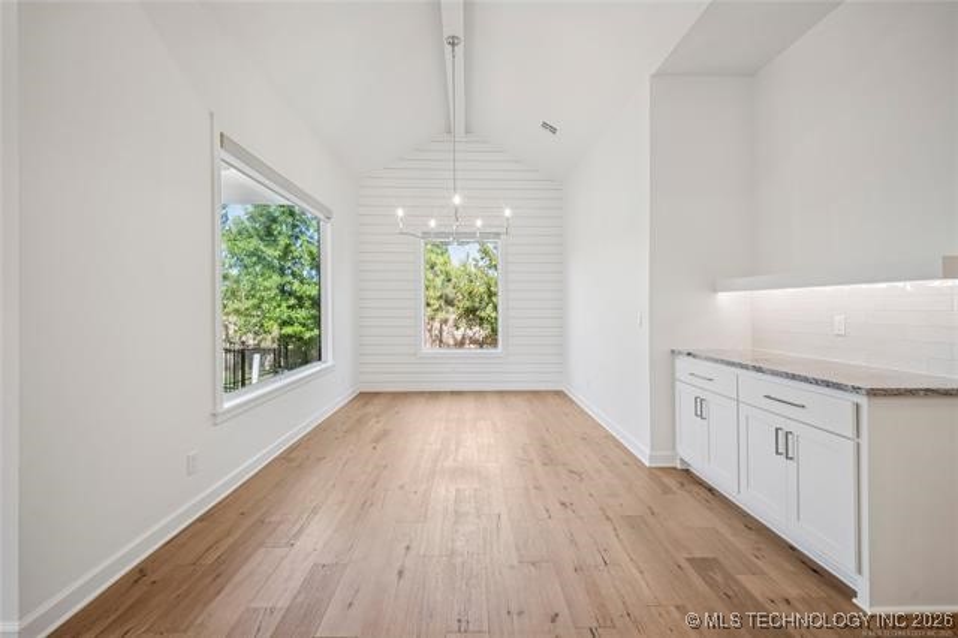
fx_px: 372
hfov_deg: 104.3
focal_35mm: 14
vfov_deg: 81.1
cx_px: 479
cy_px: 319
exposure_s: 1/30
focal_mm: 14
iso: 640
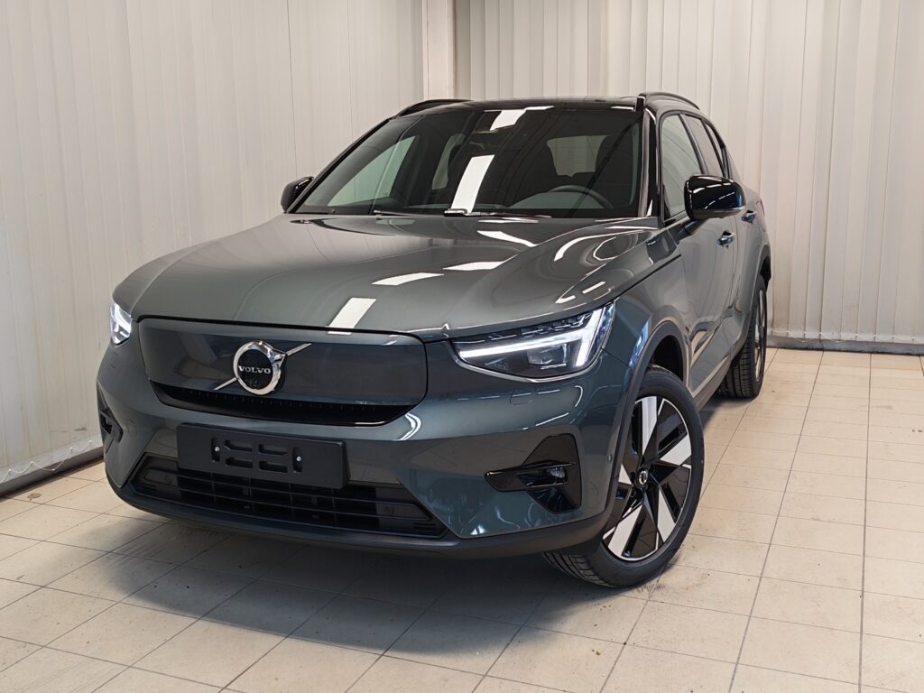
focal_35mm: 37
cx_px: 462
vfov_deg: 38.7
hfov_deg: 50.1
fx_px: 988
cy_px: 346
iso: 80
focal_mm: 5.4
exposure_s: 1/51
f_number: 1.6
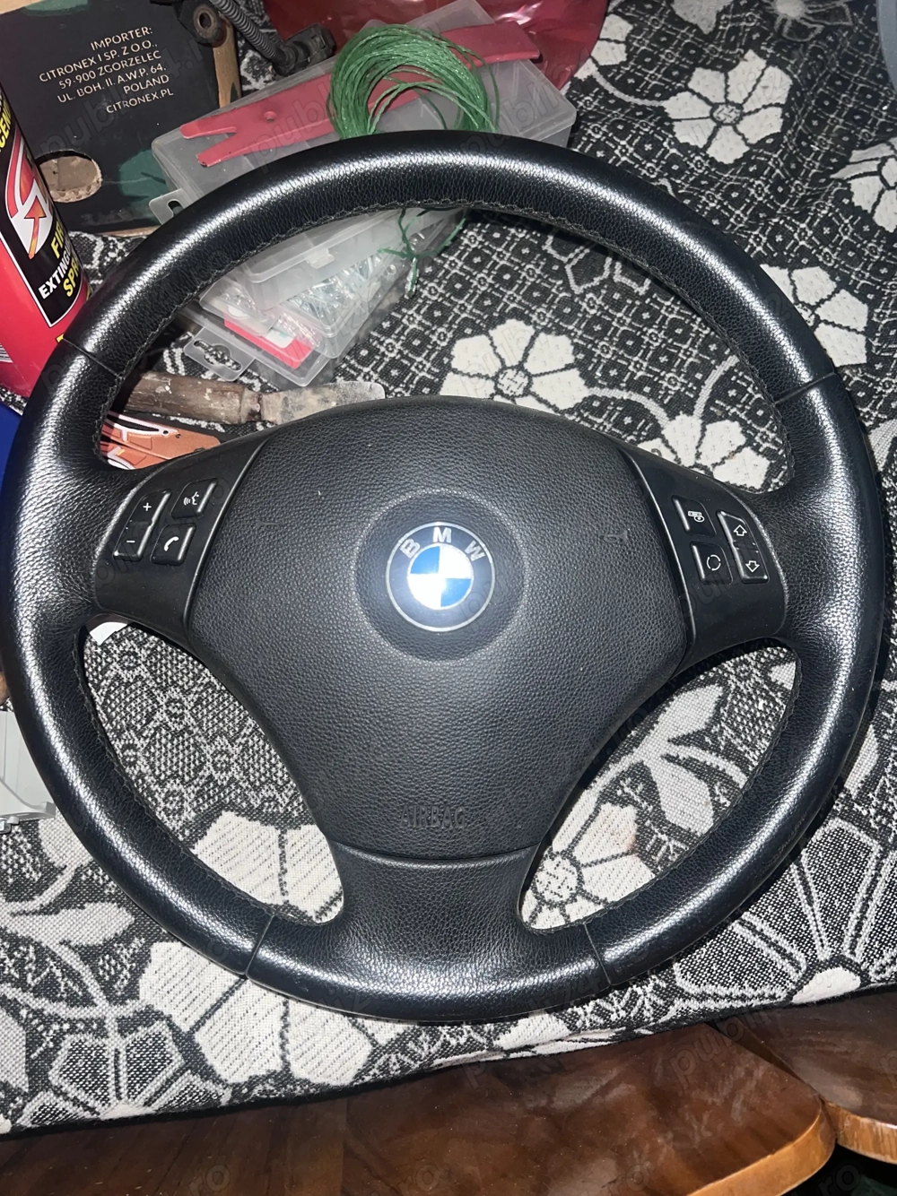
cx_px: 448
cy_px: 598
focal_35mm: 26
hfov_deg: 53.0
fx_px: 899
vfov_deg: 67.3
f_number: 1.5
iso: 32
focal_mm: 5.7
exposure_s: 1/31
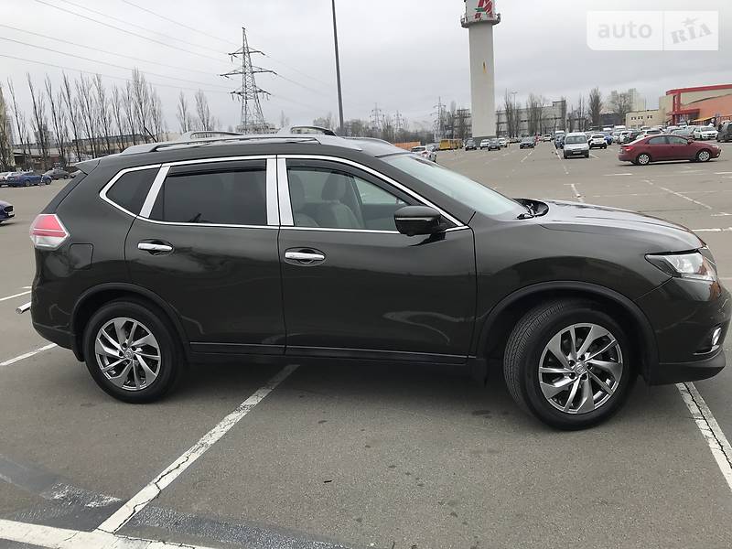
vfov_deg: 49.7
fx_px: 592
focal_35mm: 28
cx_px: 366
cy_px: 274
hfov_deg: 63.4
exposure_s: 1/833
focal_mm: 4
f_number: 1.8
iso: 20
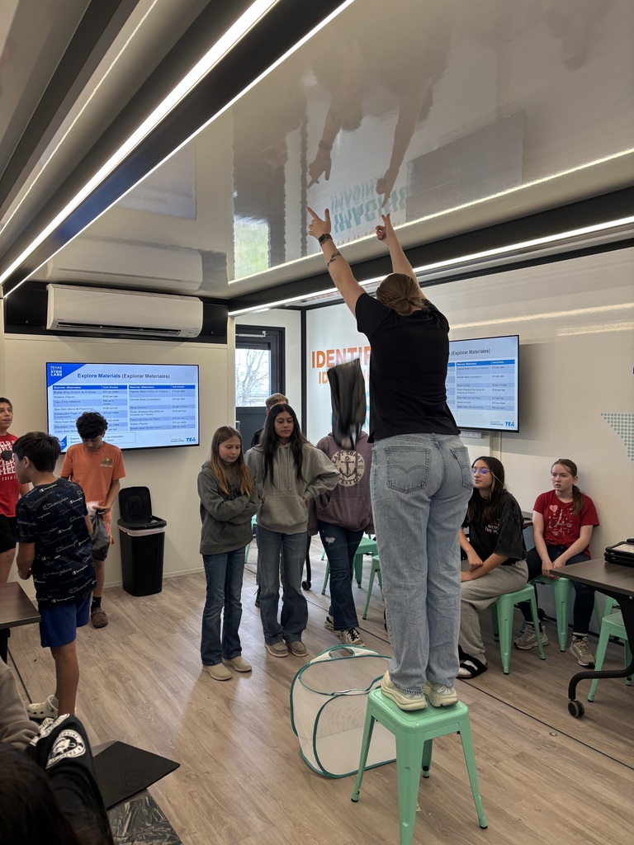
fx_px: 635
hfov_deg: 53.1
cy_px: 422
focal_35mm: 26
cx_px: 317
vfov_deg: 67.3
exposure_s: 1/60
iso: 80
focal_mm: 5.96
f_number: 1.6
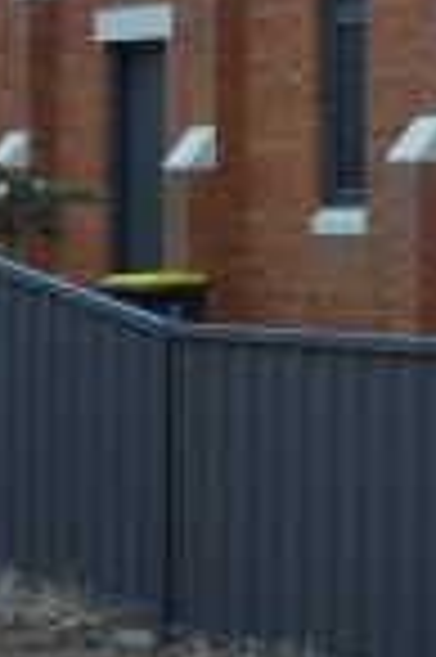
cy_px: -2
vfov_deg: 11.6
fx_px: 3186
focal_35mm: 175
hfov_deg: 7.5
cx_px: 850
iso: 100
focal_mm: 8.7
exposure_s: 1/500
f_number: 3.9
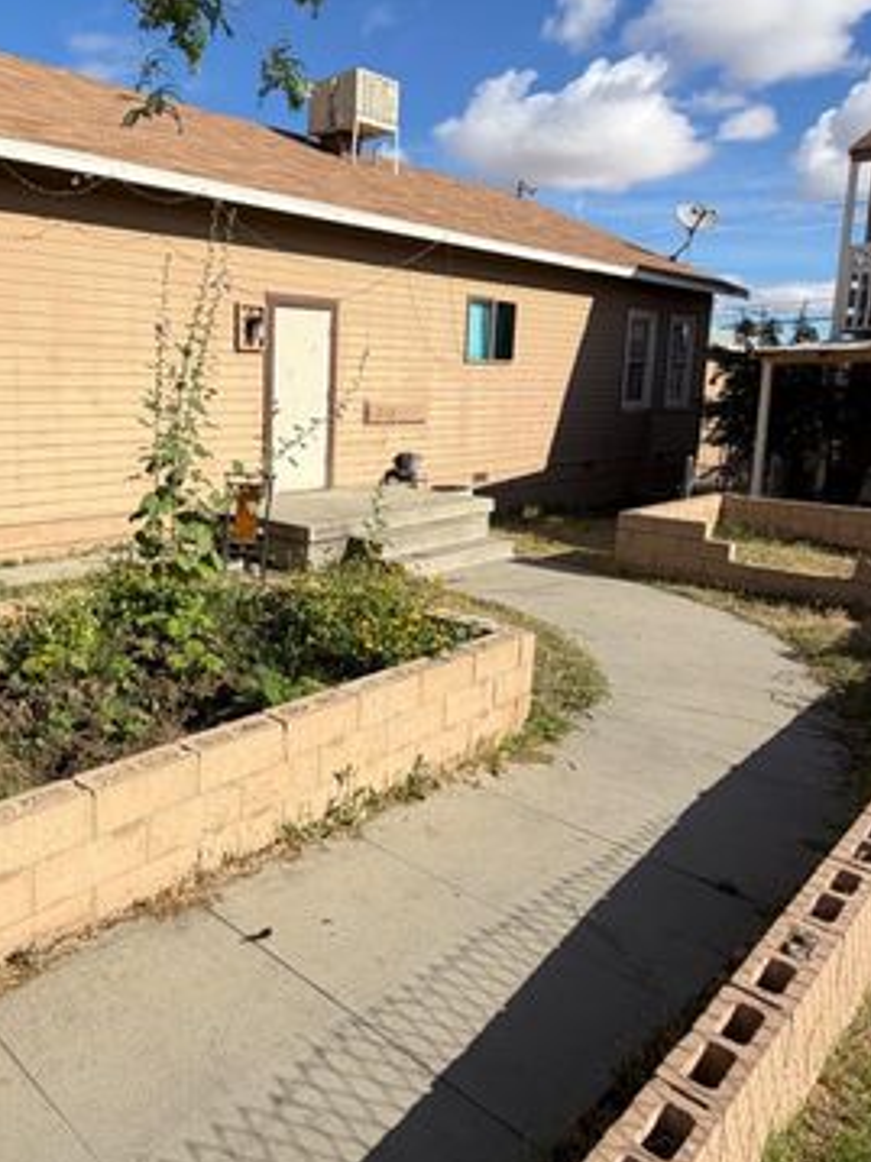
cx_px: 207
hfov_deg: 50.6
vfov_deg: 67.0
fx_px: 873
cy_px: 502
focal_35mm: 26
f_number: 2.2
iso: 20
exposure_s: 1/1105
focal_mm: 2.22
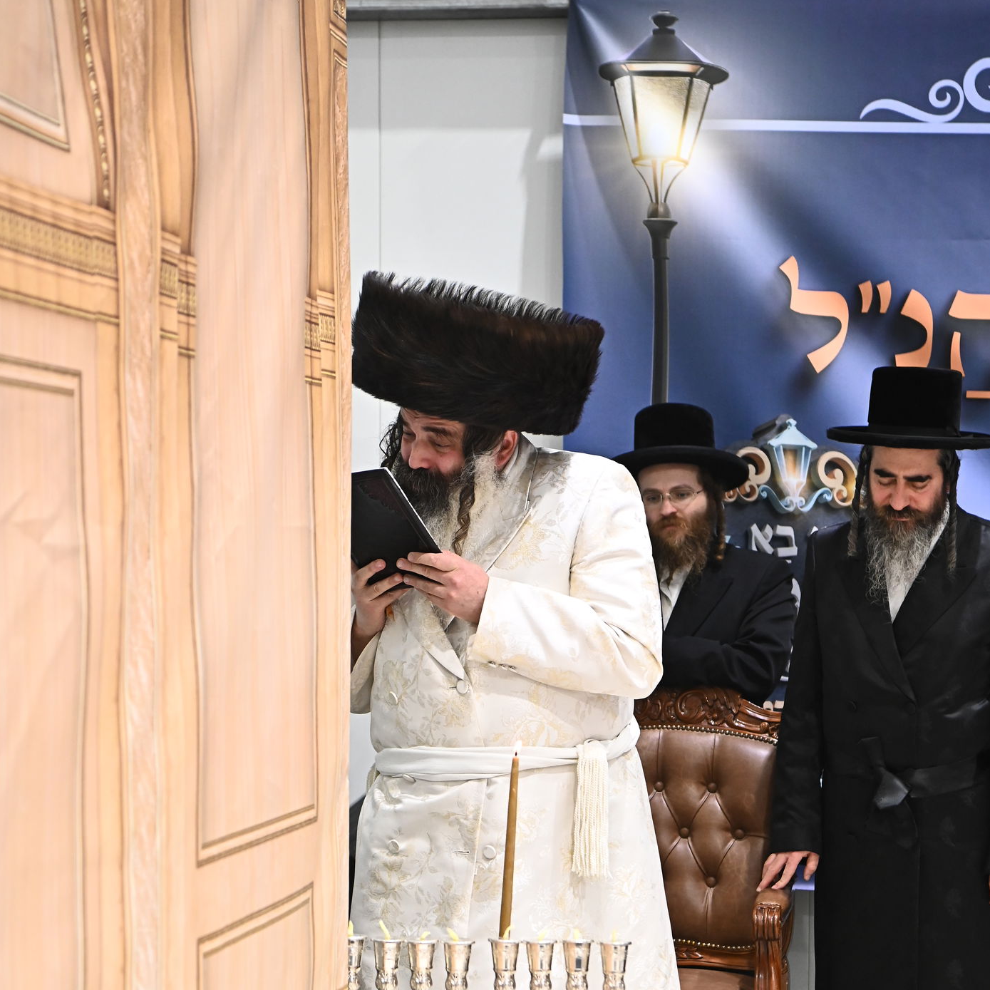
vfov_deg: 19.2
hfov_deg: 19.3
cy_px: 729
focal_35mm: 90
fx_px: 2912
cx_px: 496
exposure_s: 1/160
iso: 2500
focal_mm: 70
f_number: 4.5
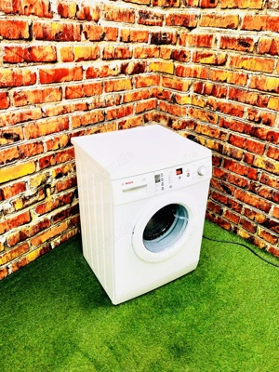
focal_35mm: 28
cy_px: 186
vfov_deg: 63.4
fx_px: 301
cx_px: 140
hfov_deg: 49.7
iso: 40
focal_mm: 3.99
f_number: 1.8
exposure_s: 1/20
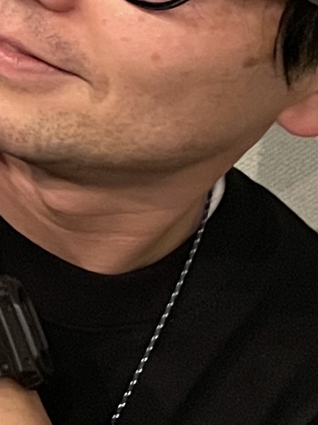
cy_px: -204
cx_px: -521
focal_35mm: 166
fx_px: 2033
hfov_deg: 8.1
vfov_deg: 11.4
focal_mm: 4.2
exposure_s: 1/25
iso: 640
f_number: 1.6
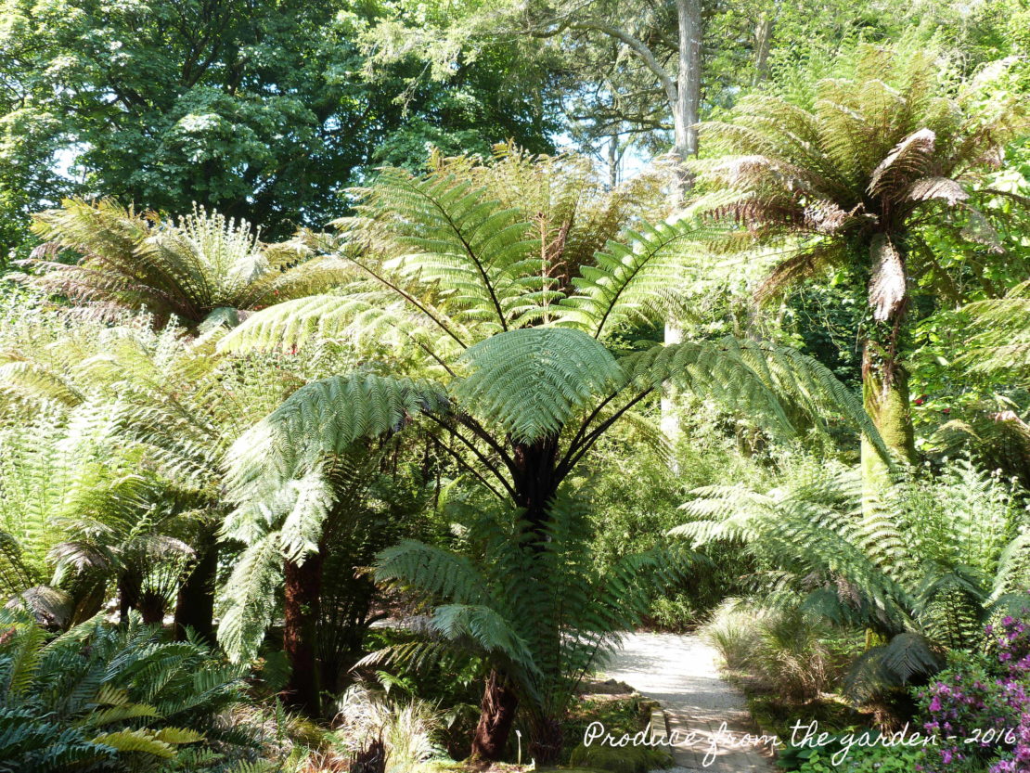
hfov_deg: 53.9
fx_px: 1012
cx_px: 515
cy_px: 386
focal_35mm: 34
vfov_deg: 41.8
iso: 100
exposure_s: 1/100
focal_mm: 6.1
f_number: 3
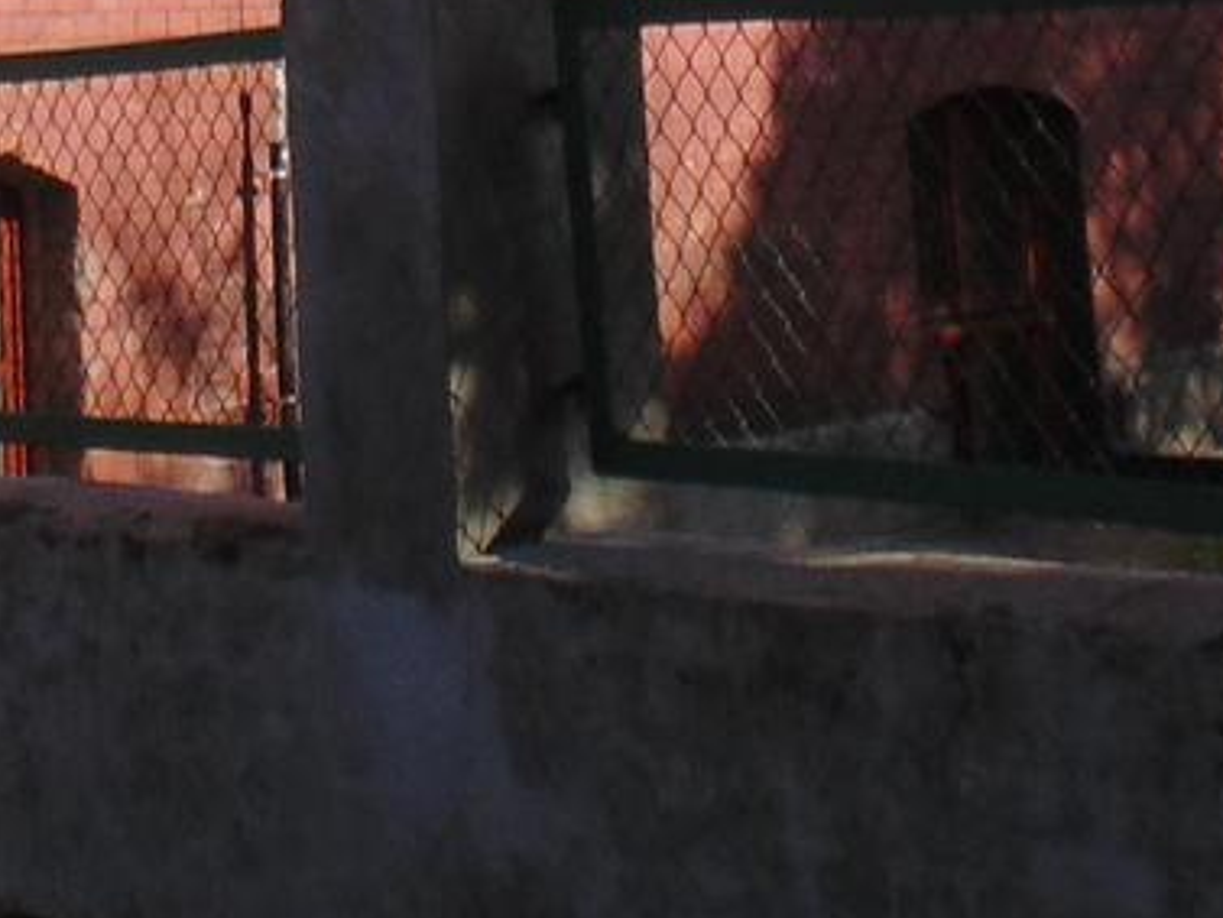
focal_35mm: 112
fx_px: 3958
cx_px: 389
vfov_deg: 11.8
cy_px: -924
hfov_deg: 17.5
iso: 80
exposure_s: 1/100
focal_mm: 4
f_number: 9.7
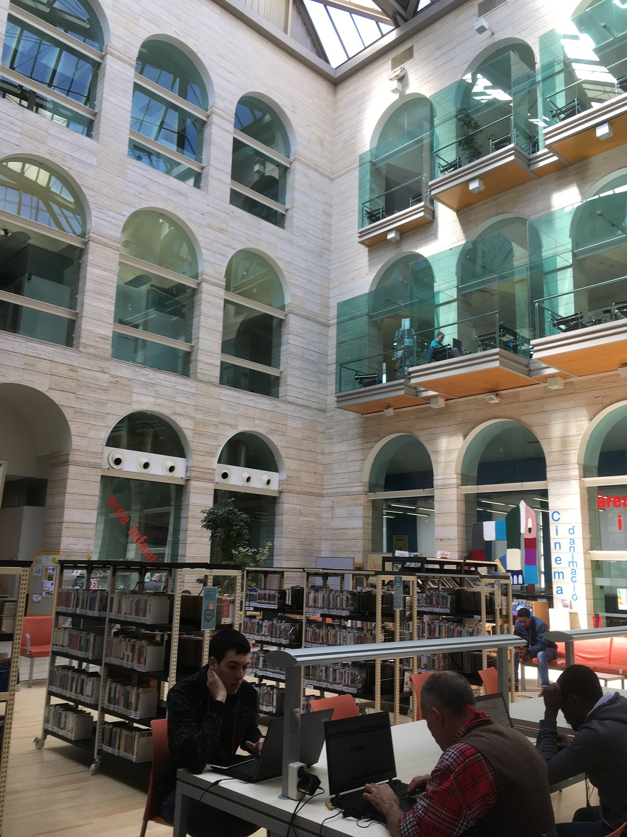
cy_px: 418
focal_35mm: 29
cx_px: 314
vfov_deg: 61.7
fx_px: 700
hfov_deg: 48.2
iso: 25
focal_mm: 4.15
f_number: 2.2
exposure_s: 1/100
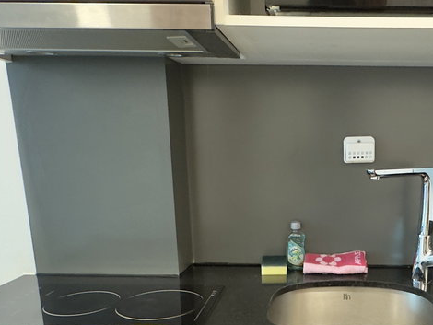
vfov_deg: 37.6
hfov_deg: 48.5
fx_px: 463
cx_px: 316
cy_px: 251
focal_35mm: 37
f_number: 2.2
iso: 800
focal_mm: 2.22
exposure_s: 1/33
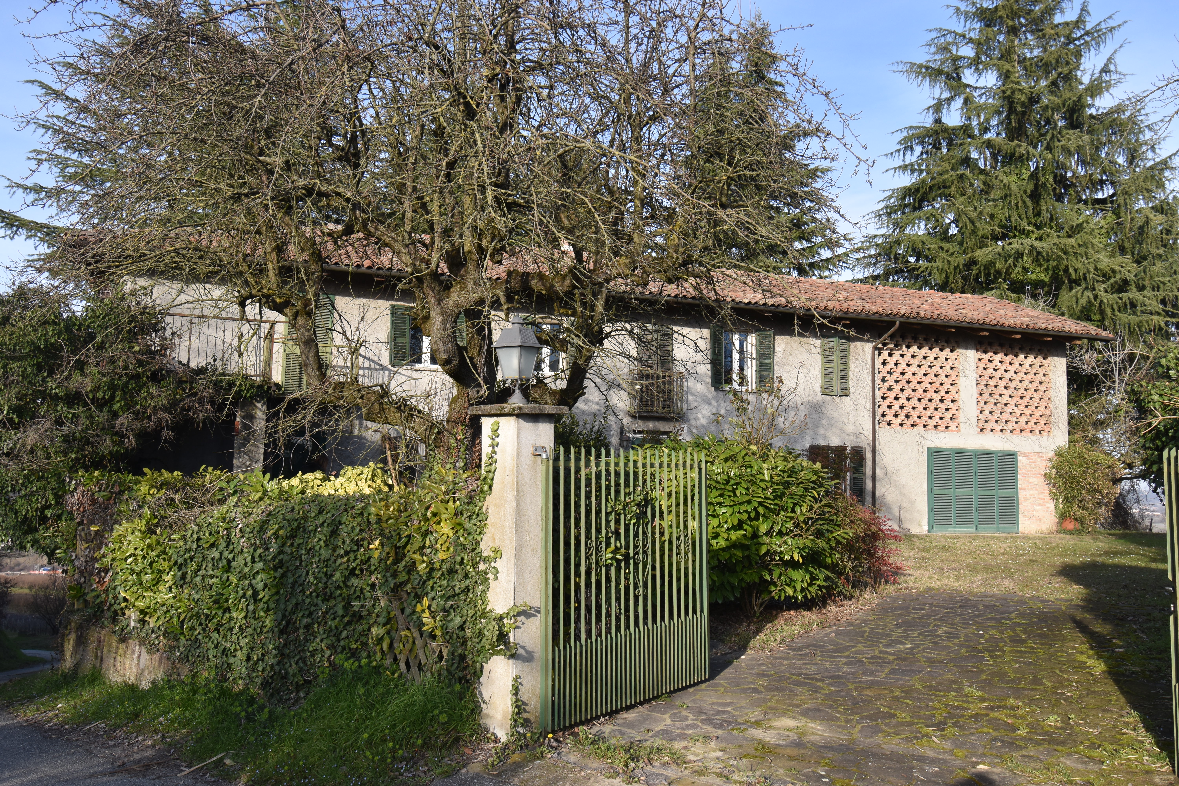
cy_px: 393
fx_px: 982
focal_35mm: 30
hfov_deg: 61.9
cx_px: 590
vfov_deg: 43.6
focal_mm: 20
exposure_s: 1/250
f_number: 8
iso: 200
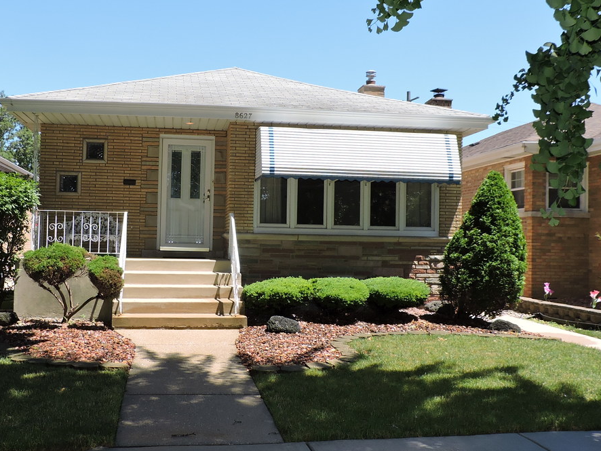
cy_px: 225
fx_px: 677
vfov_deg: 36.8
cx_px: 248
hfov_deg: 47.6
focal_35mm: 39
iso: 140
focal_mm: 4.3
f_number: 3
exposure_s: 1/1000
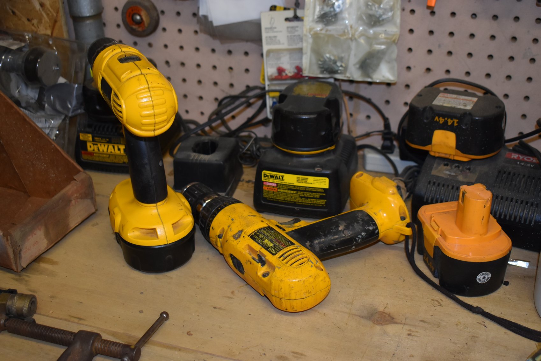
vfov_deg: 29.0
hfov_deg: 42.3
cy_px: 180
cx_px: 270
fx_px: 699
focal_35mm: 46
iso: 800
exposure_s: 1/125
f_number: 4.2
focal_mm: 31
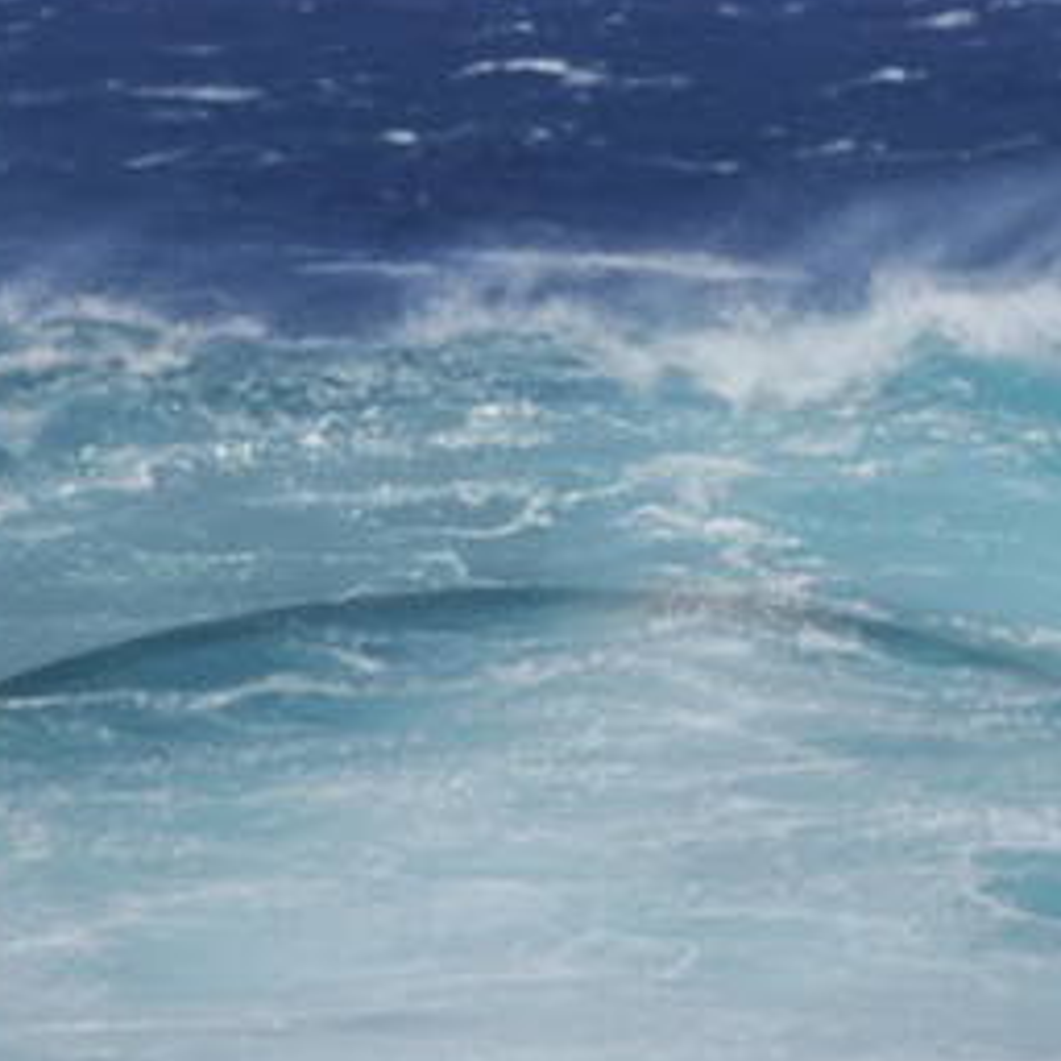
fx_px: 28539
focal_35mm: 823
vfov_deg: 2.1
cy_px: 2122
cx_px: 539
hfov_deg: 2.1
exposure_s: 1/320
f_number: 13
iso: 200
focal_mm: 155
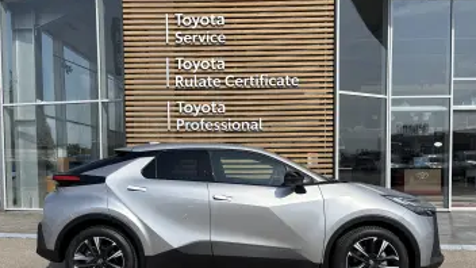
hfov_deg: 66.1
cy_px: 175
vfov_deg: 39.8
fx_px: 366
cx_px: 237
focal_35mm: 29
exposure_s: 1/4630
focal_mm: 5.96
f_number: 1.6
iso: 50
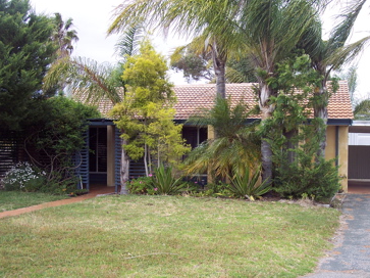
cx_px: 187
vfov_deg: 33.6
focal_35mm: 43
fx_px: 459
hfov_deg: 43.9
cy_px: 148
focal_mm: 8
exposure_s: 1/250
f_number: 3.4
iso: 100
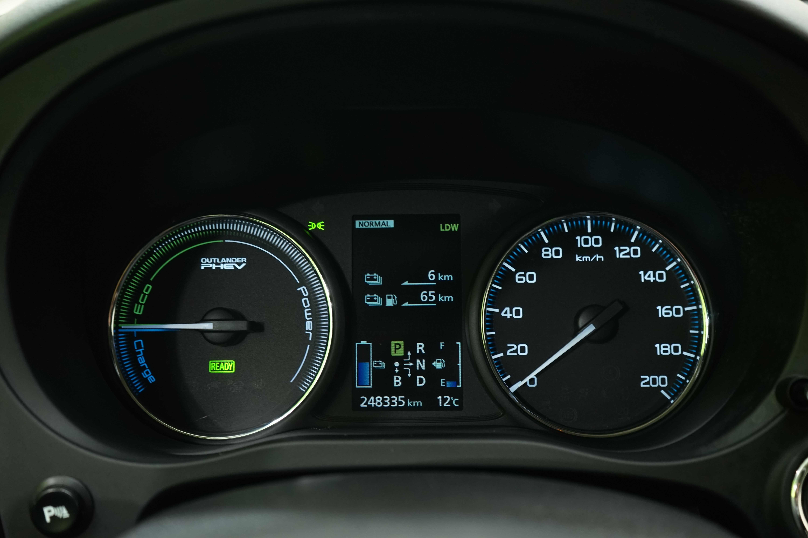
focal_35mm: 37
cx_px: 404
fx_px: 830
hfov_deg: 51.9
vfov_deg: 35.9
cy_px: 269
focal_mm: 37
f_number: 5.6
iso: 1250
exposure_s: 1/13
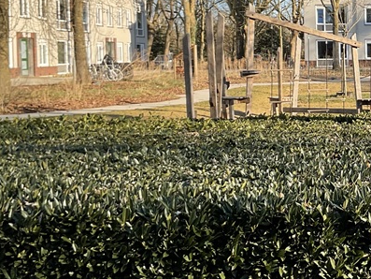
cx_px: 421
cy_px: 84
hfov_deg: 24.6
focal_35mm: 73
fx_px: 783
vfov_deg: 20.1
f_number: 1.8
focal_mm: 3
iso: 16
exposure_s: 1/642
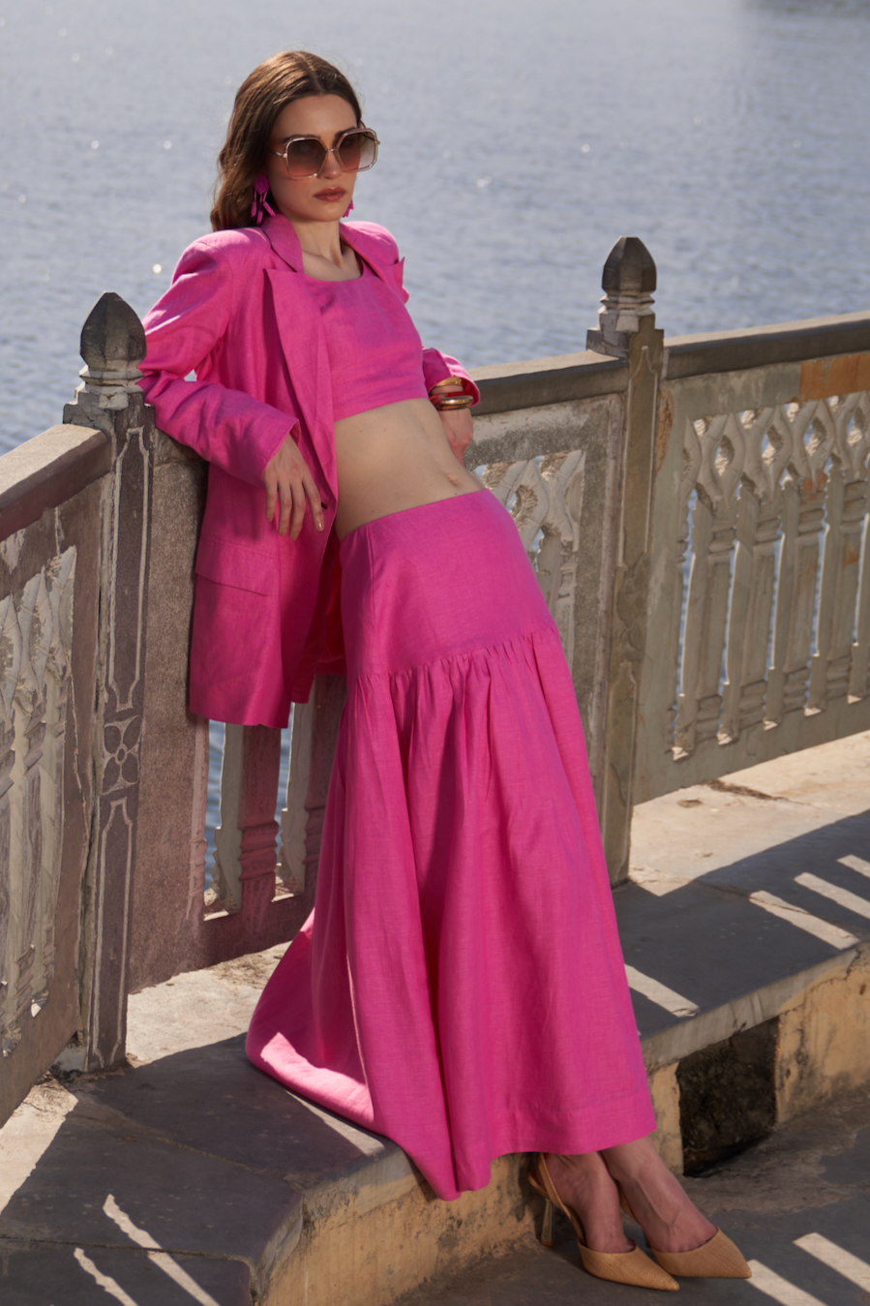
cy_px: 653
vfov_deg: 35.1
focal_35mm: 57
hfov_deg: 23.8
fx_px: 2067
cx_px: 435
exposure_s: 1/2500
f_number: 2.8
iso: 50
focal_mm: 38
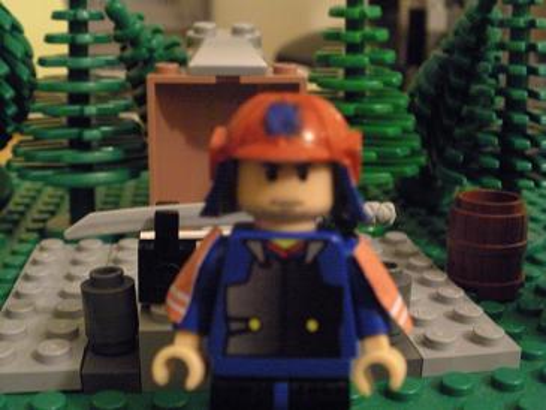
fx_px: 694
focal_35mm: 44
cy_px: 205
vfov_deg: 32.9
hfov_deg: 42.9
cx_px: 273
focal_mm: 7.7
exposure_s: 1/5.8
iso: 800
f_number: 4
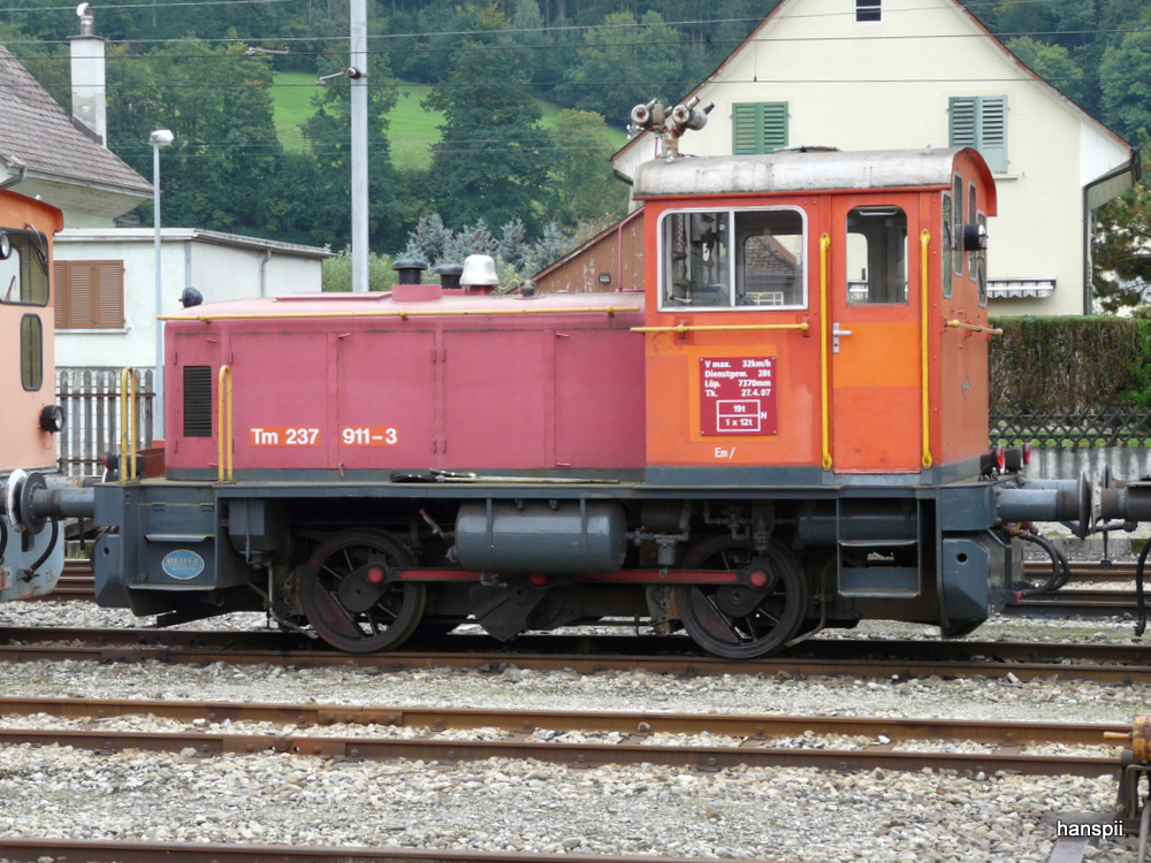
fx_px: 2760
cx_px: 576
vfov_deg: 17.8
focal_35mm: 83
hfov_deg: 23.6
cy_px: 432
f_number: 3.6
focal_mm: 13.6
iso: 100
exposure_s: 1/80
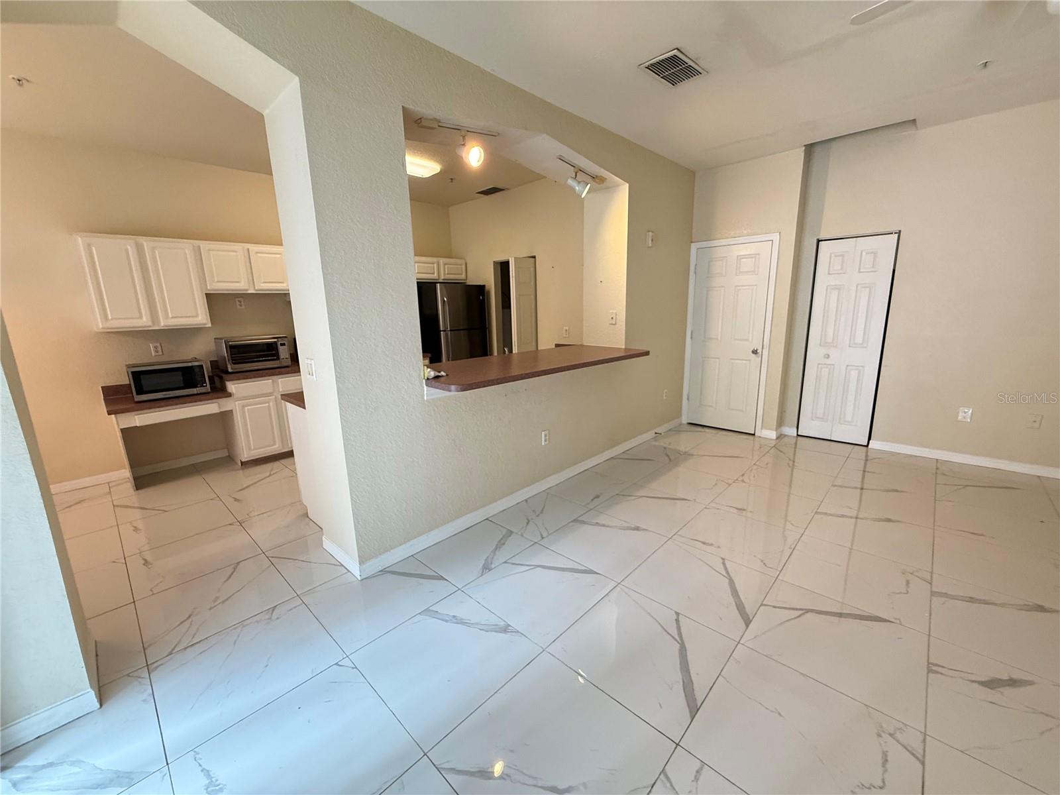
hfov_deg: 102.1
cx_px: 530
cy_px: 398
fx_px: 429
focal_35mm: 14
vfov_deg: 85.7
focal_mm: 2.22
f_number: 2.2
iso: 400
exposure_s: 1/60
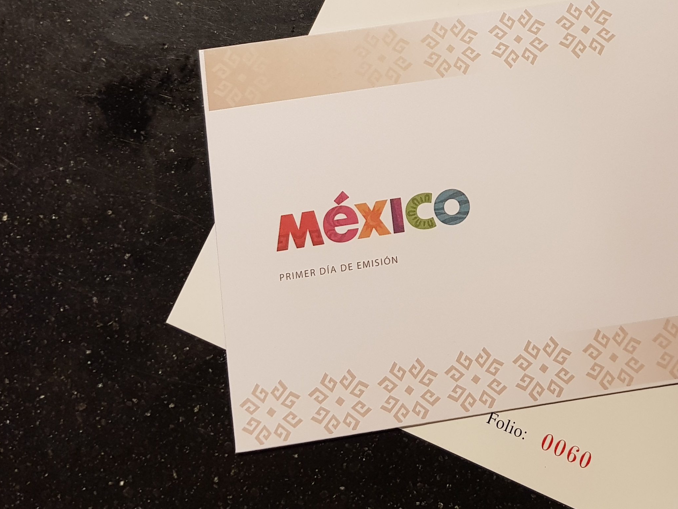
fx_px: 999
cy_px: 78
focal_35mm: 51
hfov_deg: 36.0
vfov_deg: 27.8
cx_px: 557
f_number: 1.7
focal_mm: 4.3
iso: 100
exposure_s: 1/60
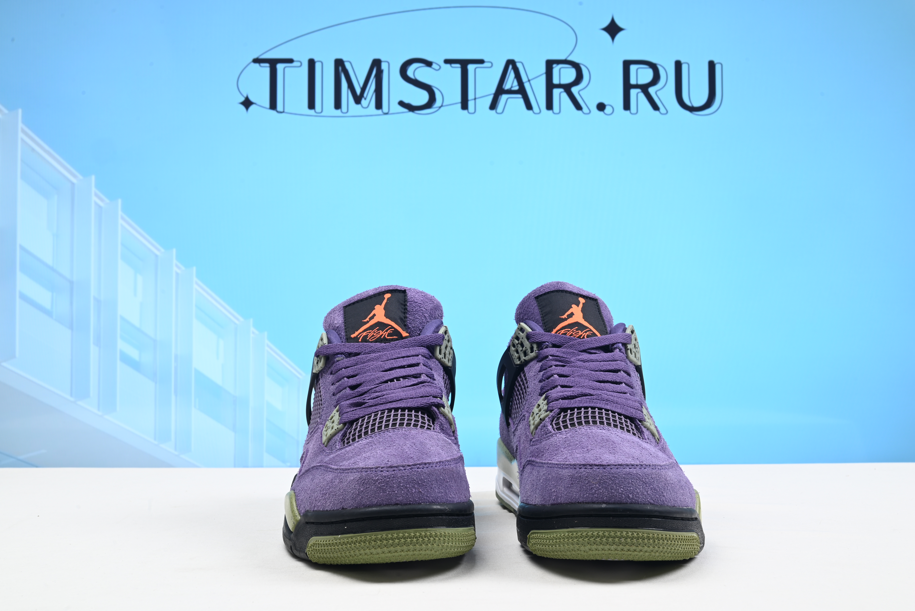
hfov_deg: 47.4
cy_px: 306
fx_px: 1042
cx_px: 458
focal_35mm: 41
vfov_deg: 32.7
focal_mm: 41
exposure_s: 1/2
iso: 100
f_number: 16
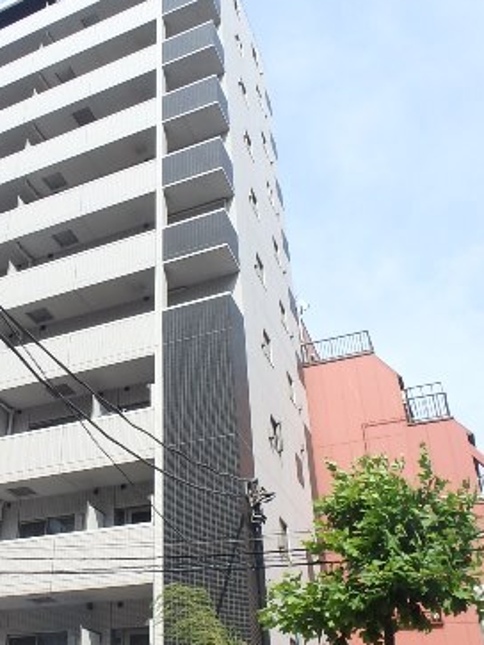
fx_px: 690
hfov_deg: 36.9
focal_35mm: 37
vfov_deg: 50.0
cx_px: 78
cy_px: 371
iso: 125
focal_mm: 3.7
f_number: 3.5
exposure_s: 1/800
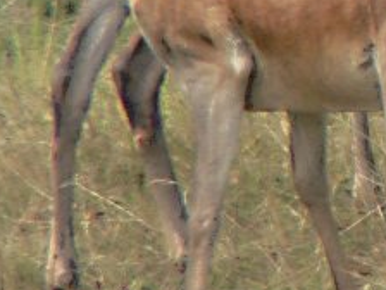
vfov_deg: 0.8
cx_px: 715
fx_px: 21532
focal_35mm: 1931
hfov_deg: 1.0
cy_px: -62
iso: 100
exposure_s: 1/125
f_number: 3.7
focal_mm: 72
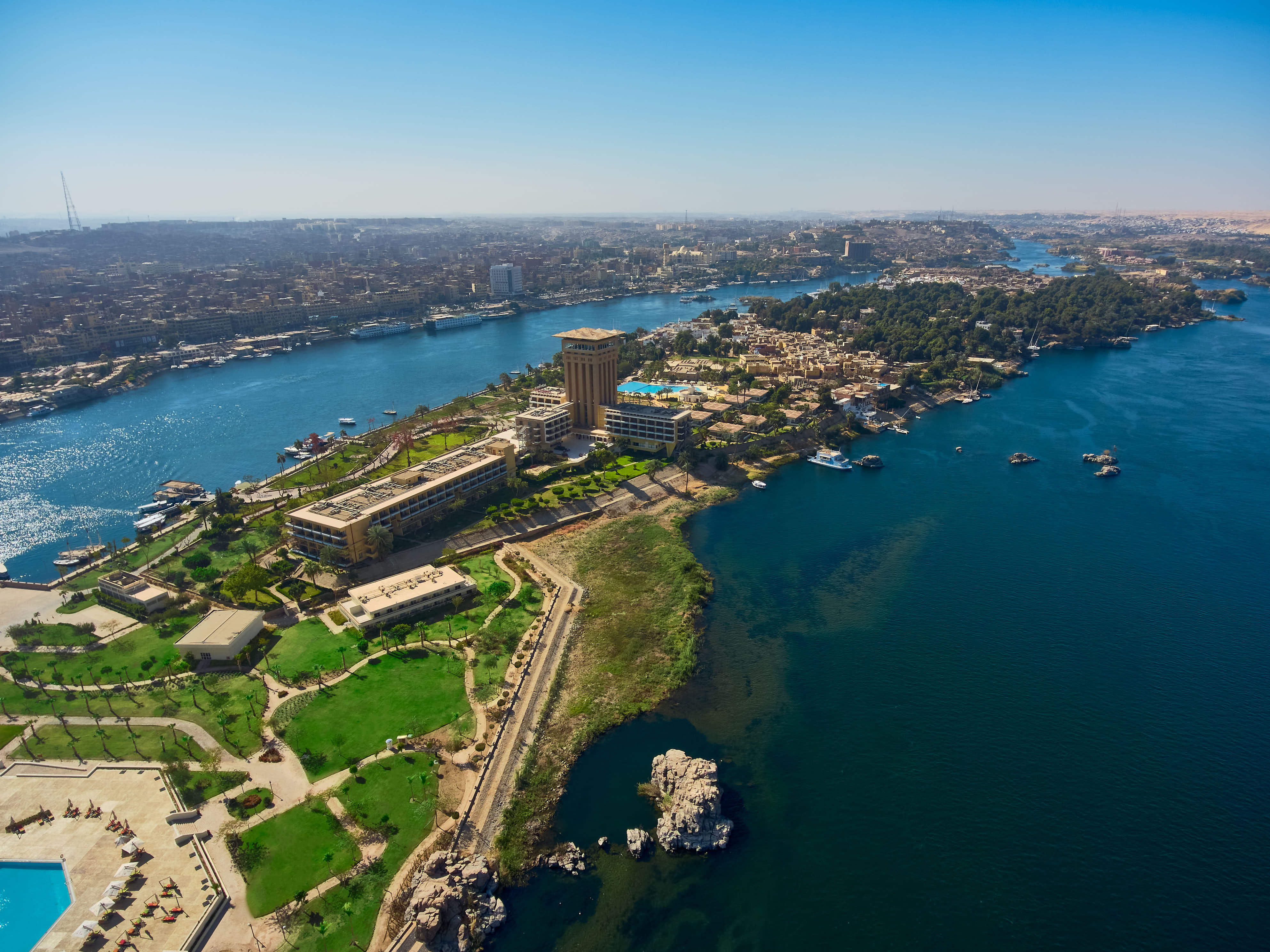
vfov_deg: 66.0
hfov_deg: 81.8
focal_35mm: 20
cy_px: 476
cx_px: 635
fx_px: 734
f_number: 2.8
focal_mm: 3.61
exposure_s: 1/127
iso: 100
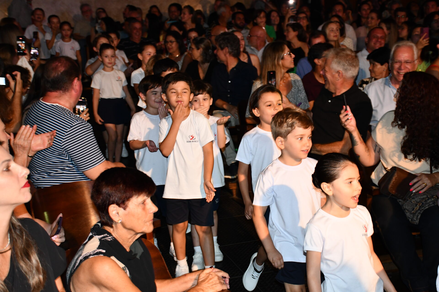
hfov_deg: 35.1
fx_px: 695
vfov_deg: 23.8
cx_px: 220
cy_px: 146
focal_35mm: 57
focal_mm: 38
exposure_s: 1/60
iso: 2000
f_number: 4.2
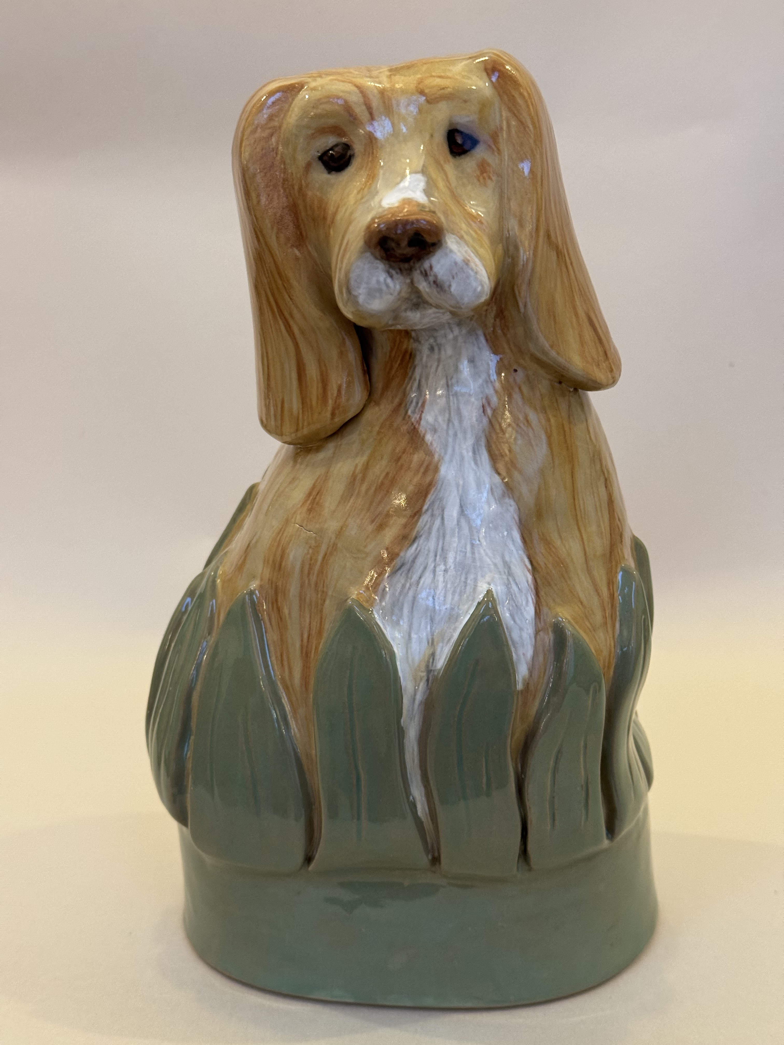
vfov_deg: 39.7
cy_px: 522
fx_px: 1450
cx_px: 392
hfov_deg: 30.3
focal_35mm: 48
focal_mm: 6.8
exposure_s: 1/50
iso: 250
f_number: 1.8
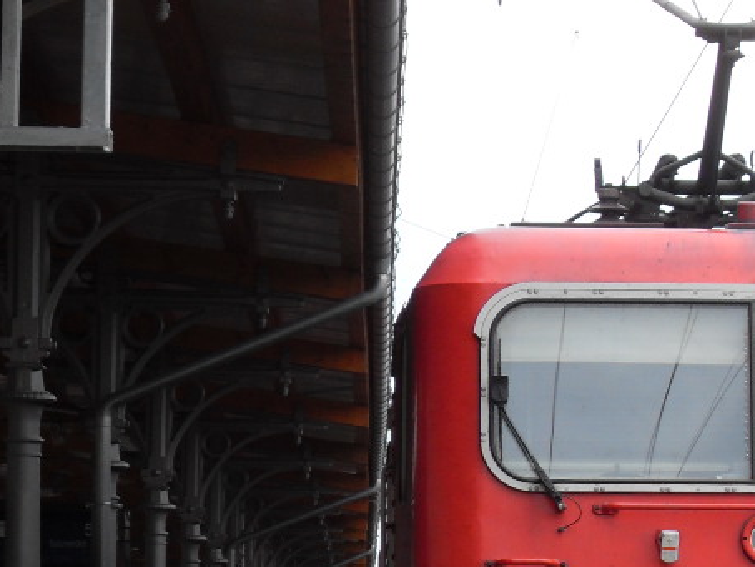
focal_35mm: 178
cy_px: 519
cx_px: 662
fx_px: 3884
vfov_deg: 8.3
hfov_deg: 11.0
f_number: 4.4
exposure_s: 1/125
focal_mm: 13.5
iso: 100
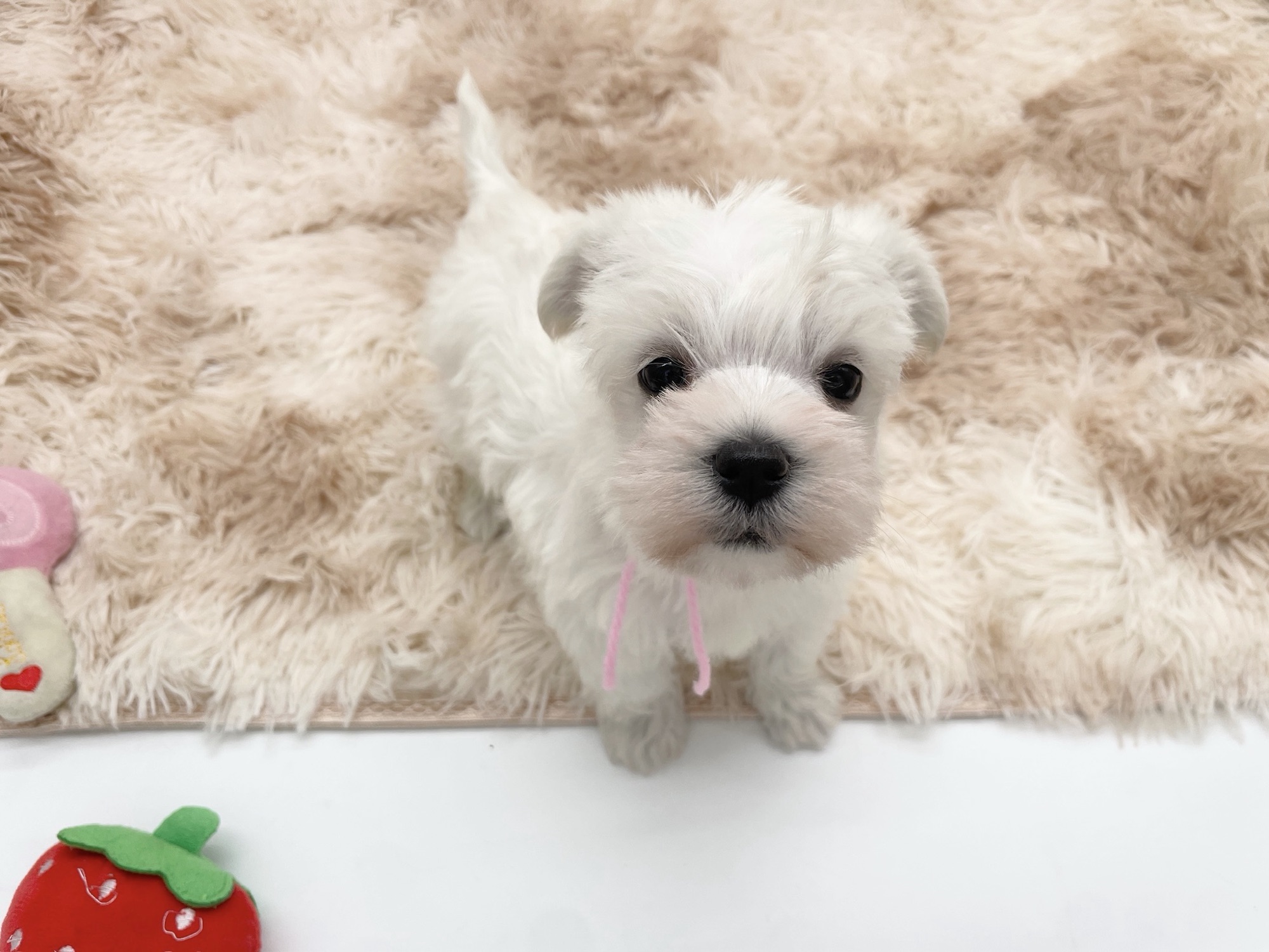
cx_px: 634
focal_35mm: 26
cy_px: 476
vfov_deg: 53.1
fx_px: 953
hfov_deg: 67.3
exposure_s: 1/530
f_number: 1.6
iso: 32
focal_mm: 4.2
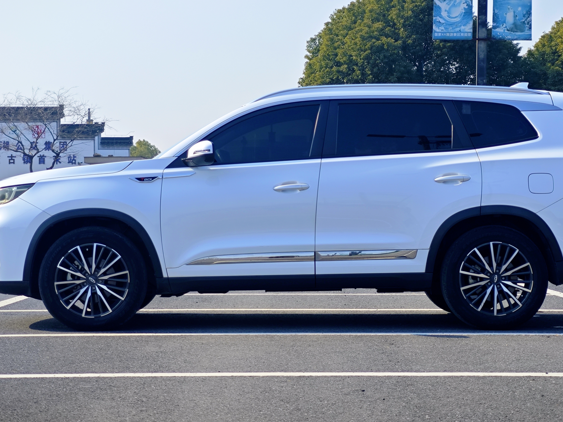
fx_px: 1594
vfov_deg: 15.1
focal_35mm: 98
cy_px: 167
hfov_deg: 20.0
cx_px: 303
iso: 50
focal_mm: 9
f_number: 2
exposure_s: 1/753
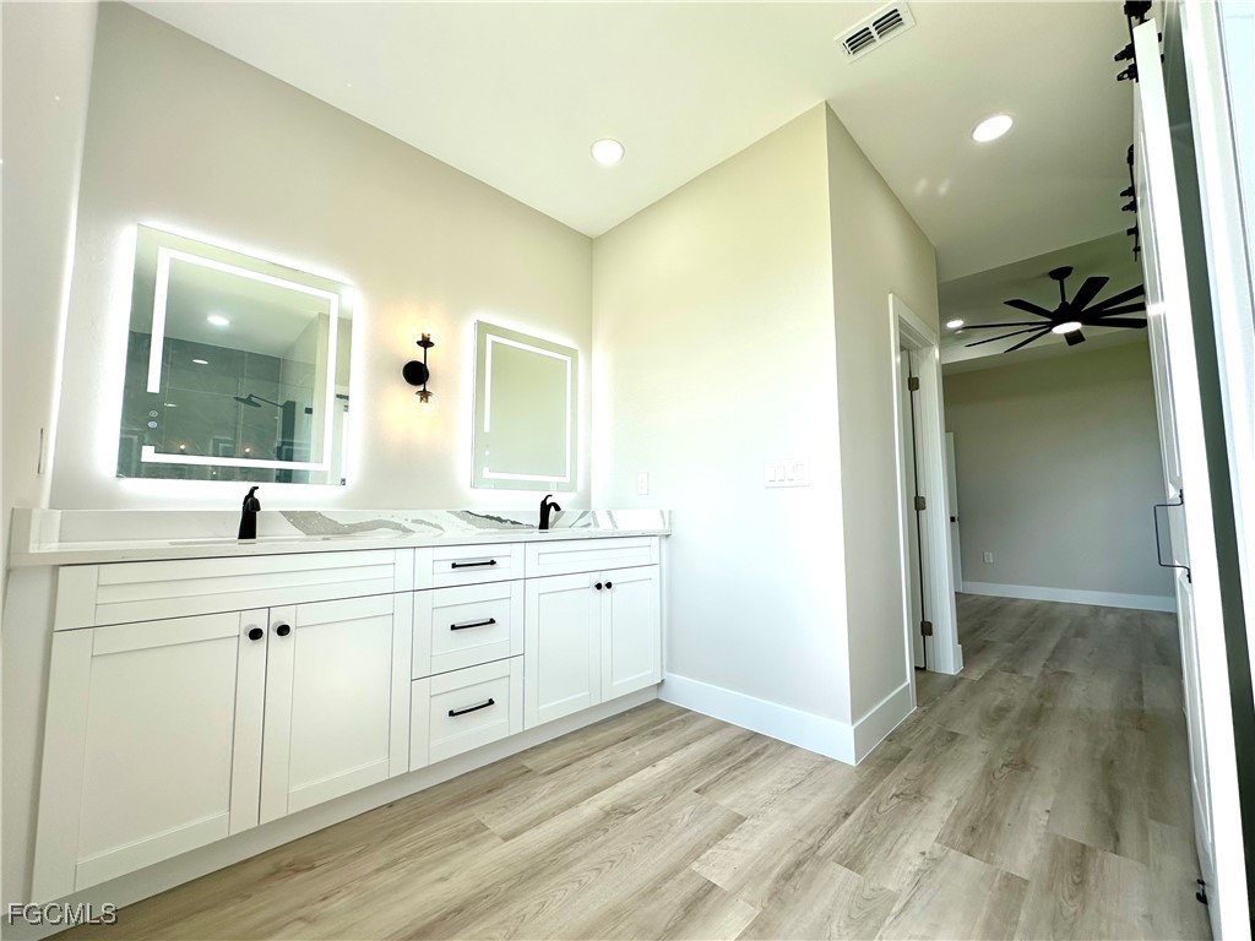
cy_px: 470
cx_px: 628
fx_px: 508
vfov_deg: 85.7
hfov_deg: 102.1
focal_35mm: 14
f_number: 2.2
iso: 40
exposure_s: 1/344
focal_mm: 2.22
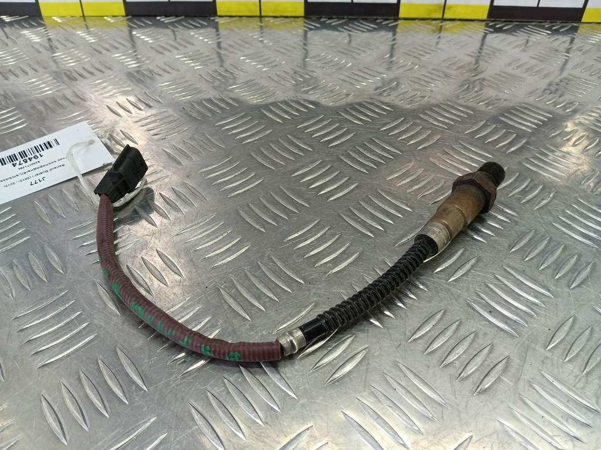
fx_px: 399
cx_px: 300
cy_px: 225
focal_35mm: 23
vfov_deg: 58.9
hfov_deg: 73.9
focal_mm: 4.11
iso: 92
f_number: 1.6
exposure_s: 1/50
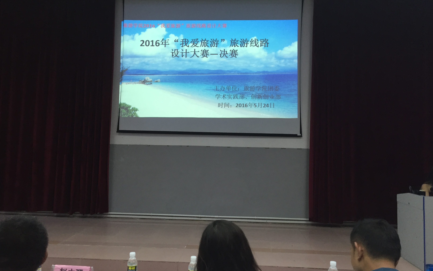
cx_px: 217
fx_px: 366
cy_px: 121
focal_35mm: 31
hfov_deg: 61.2
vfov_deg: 40.5
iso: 160
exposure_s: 1/33
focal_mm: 4.15
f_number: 2.2
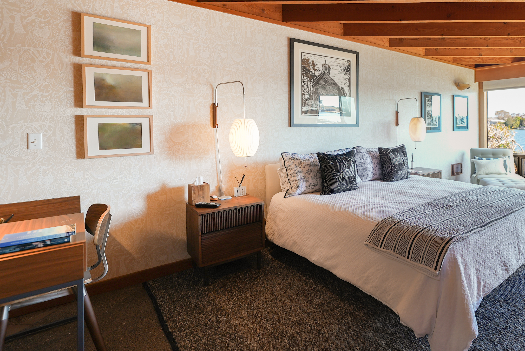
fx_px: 306
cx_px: 338
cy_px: 160
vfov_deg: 59.5
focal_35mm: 21
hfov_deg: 79.2
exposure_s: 1/30
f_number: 2.8
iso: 80
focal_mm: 16
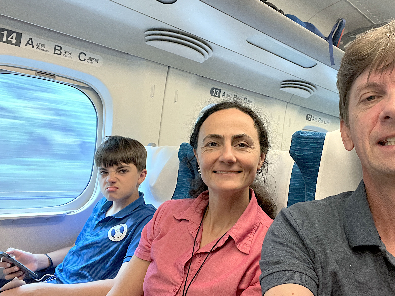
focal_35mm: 29
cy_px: 137
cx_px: 221
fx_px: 331
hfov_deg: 61.5
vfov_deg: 48.2
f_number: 2.2
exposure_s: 1/60
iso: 200
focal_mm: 2.71
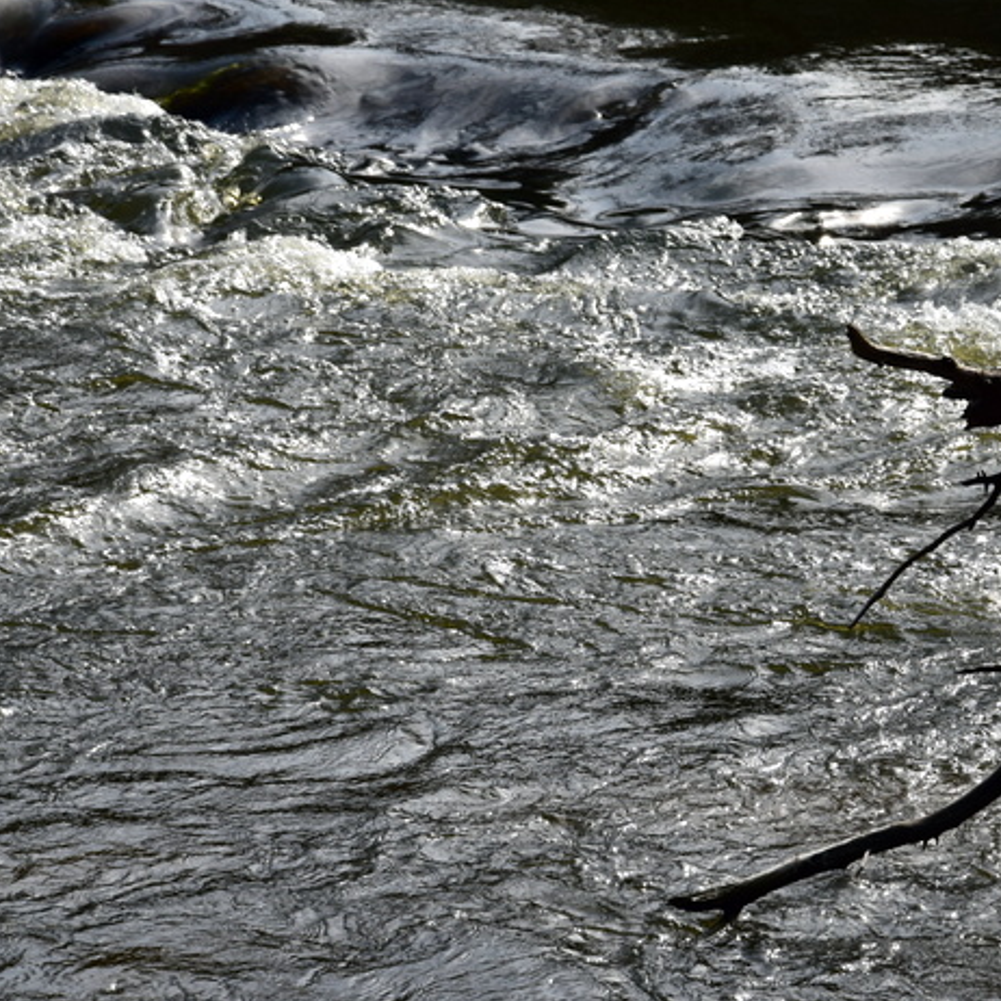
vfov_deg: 8.6
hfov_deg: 8.6
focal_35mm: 203
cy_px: 459
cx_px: 715
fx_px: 6641
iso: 400
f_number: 10
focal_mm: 92
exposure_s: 1/320
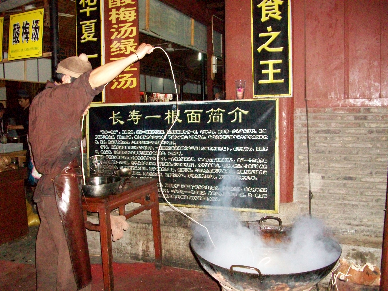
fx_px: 381
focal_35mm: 34
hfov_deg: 54.0
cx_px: 194
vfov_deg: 41.8
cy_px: 146
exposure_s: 1/125
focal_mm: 5.7
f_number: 2.8
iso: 640
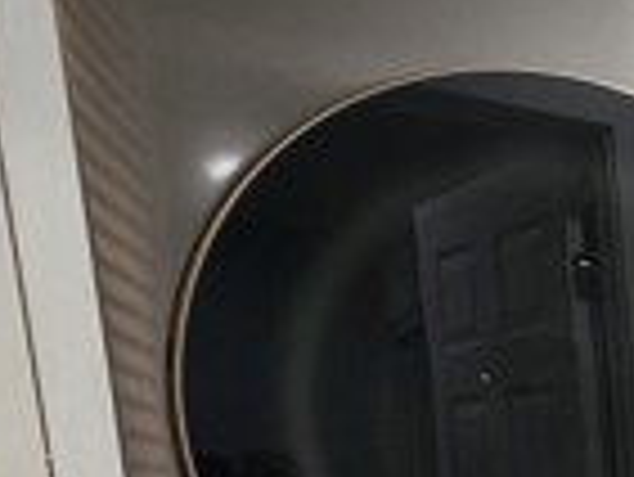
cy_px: 702
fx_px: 1082
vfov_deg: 21.2
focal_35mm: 59
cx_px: 1088
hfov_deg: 22.4
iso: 160
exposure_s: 1/60
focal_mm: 2.2
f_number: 2.2
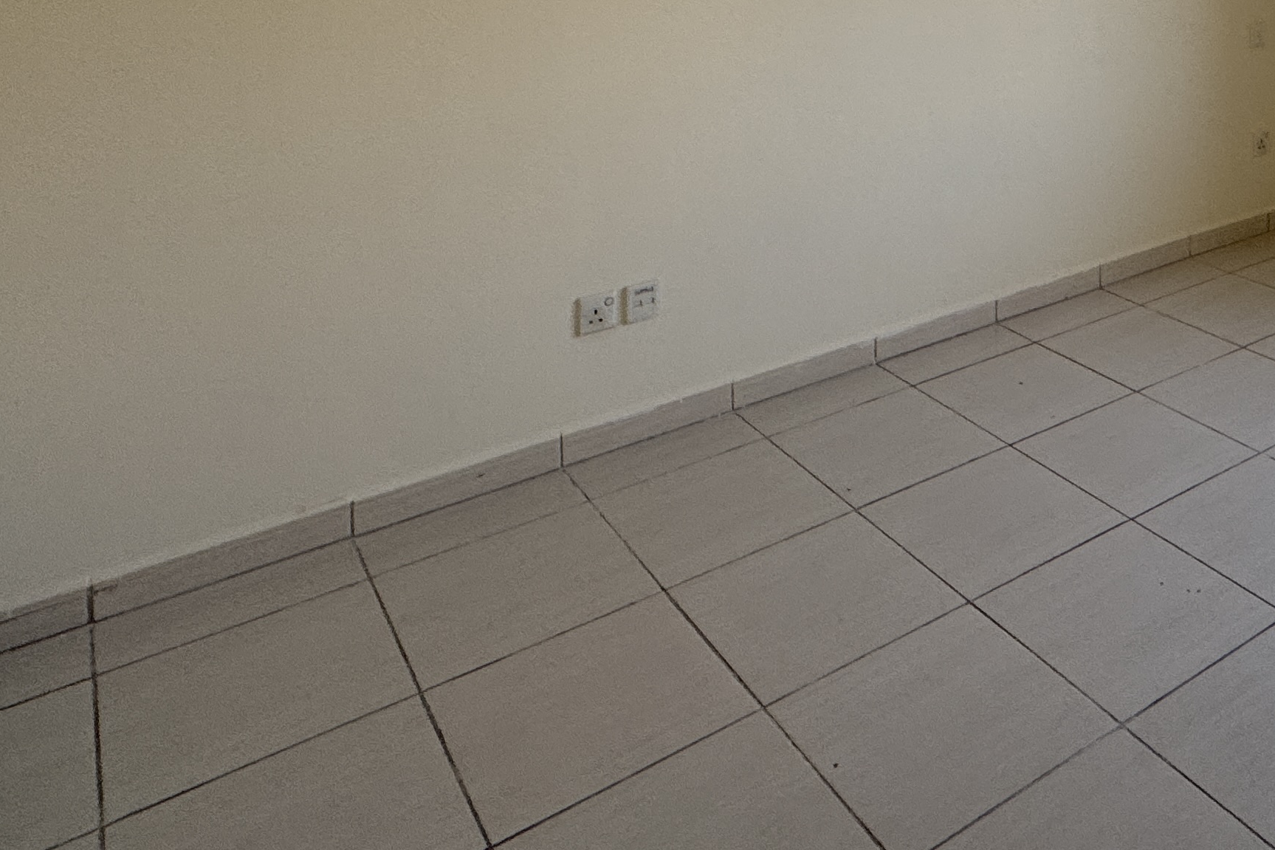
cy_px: -124
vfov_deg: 33.1
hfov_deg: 51.2
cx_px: 1073
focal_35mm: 34
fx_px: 1204
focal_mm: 2.22
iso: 125
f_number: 2.2
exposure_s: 1/99
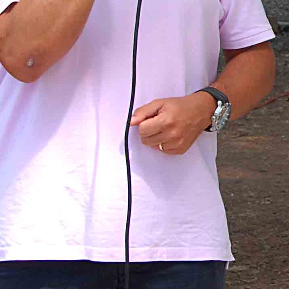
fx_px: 1700
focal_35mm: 180
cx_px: 579
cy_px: -23
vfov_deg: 9.6
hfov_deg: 9.1
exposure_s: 1/200
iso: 250
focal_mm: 26
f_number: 7.1
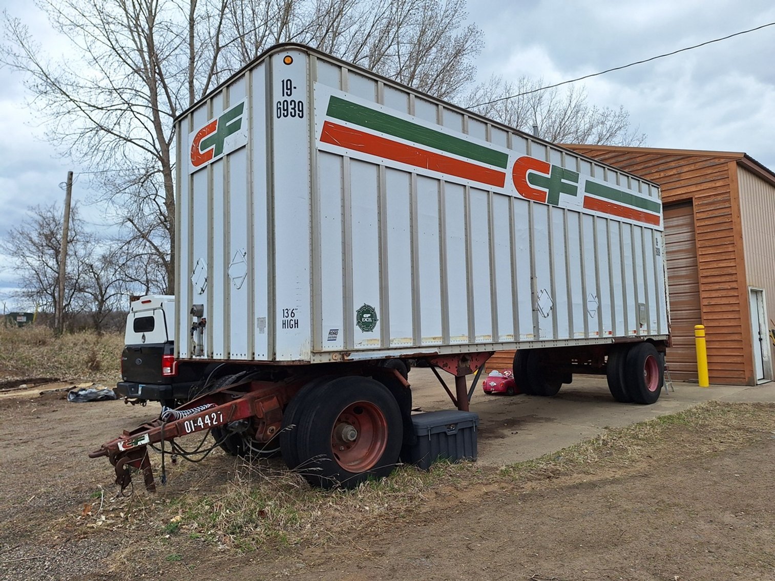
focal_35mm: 23
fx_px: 515
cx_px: 388
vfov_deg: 58.9
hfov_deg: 73.9
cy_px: 290
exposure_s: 1/1144
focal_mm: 5.54
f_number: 1.8
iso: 40
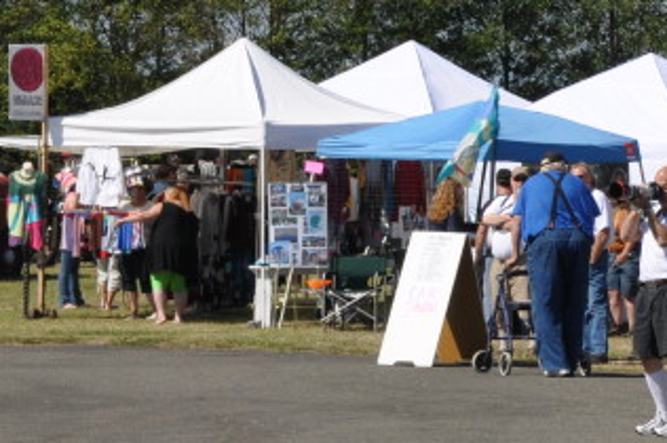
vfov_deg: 5.6
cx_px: 1057
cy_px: 131
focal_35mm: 243
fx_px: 4498
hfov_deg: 8.3
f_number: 13
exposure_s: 1/640
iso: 400
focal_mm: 50
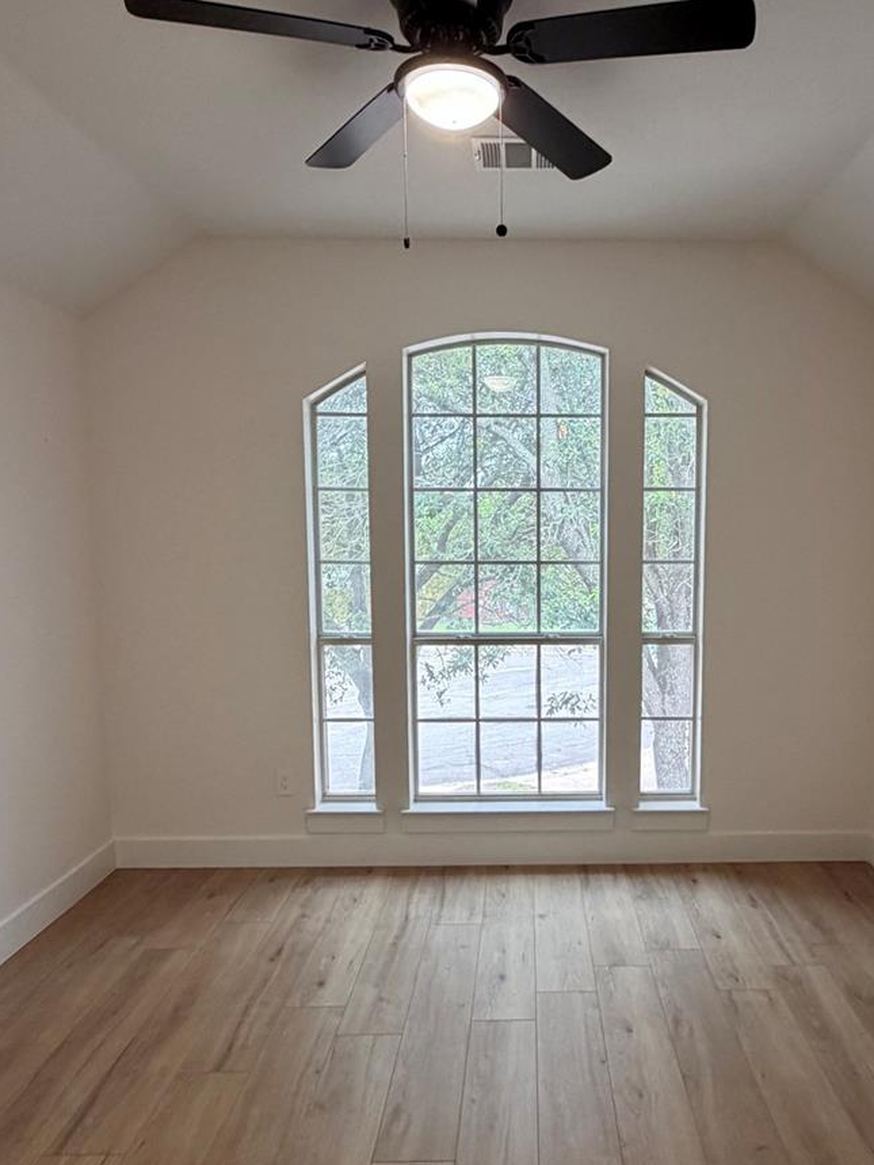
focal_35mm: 25
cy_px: 627
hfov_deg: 54.3
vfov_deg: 69.3
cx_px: 539
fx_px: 842
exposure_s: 1/60
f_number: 2.2
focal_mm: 2.22
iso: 250
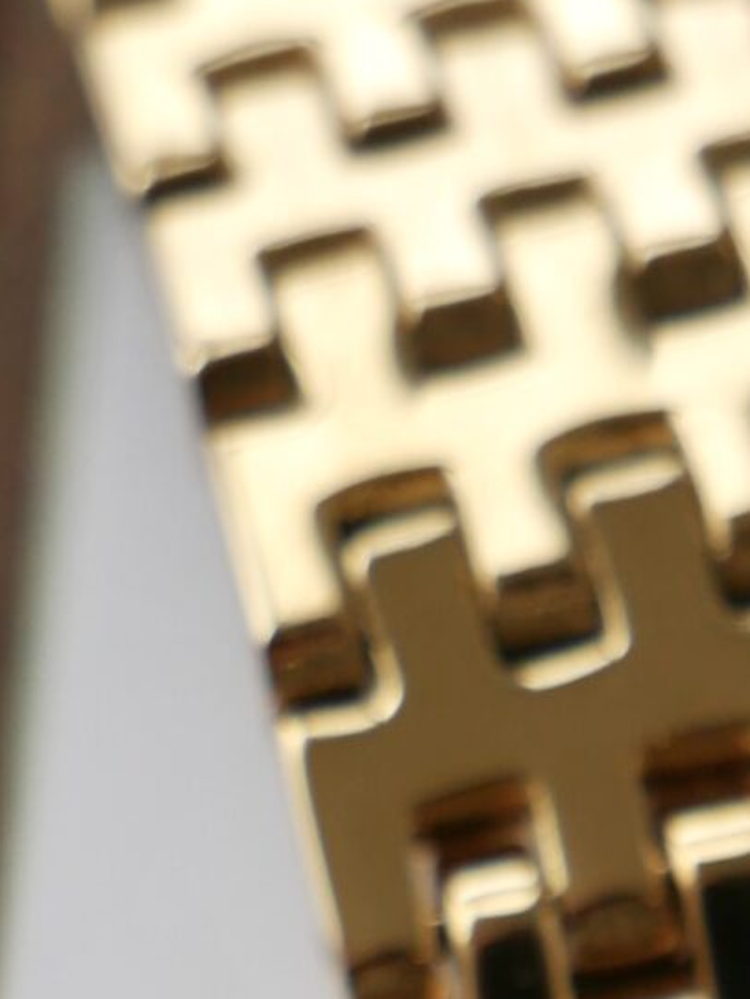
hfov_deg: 5.2
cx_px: 822
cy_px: 1930
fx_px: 8201
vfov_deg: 6.8
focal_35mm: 284
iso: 250
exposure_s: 1/60
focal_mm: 30
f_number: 4.9
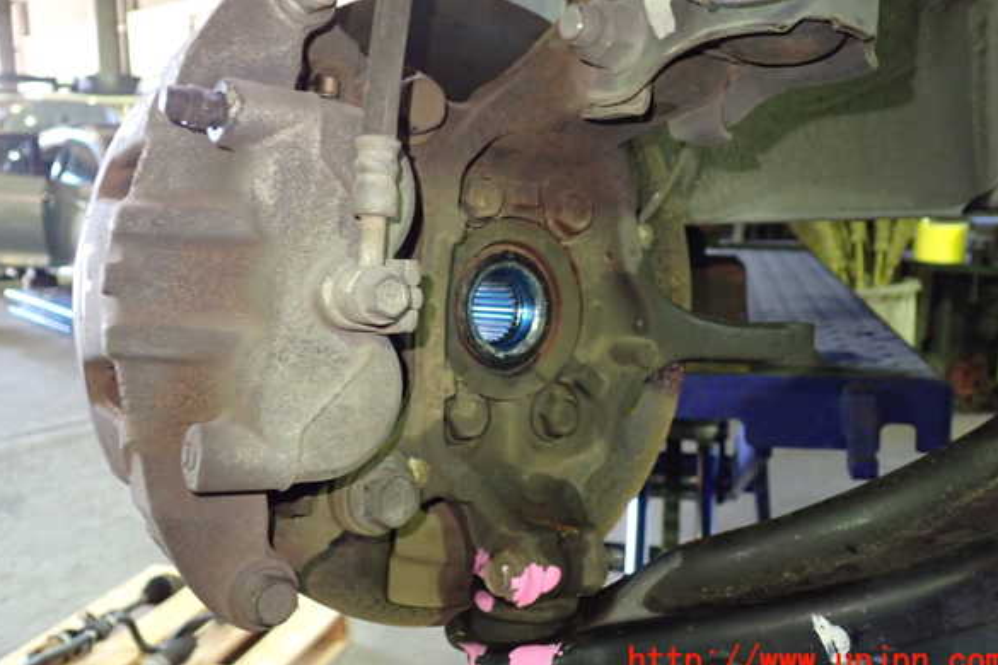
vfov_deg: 41.1
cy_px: 300
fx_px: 887
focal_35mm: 32
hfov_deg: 58.7
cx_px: 502
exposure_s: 1/30
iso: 800
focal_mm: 5.4
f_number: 2.3
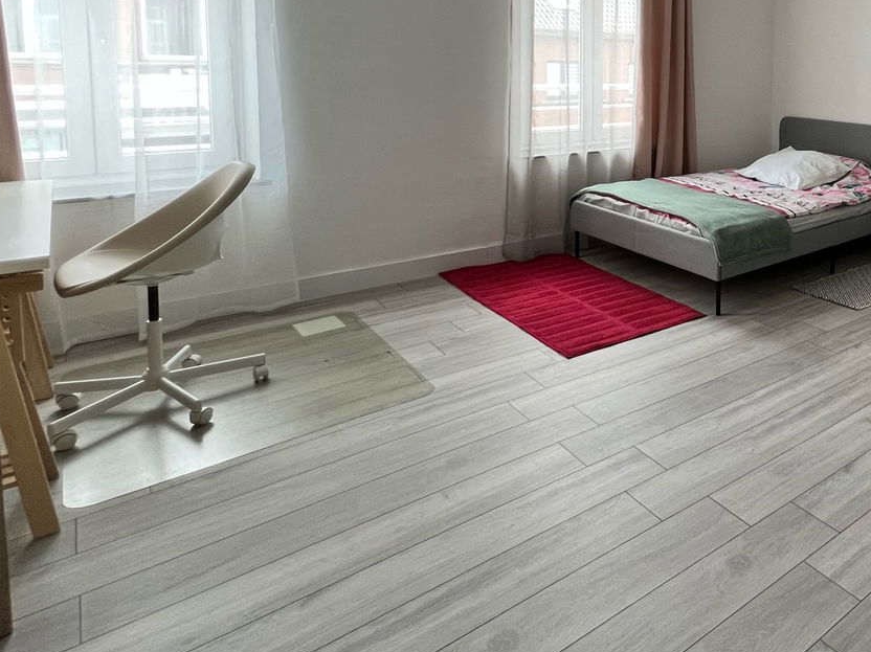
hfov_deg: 59.0
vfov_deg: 50.8
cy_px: 114
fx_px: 629
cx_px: 787
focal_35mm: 25
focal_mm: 1.57
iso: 125
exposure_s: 1/99
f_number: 1.8
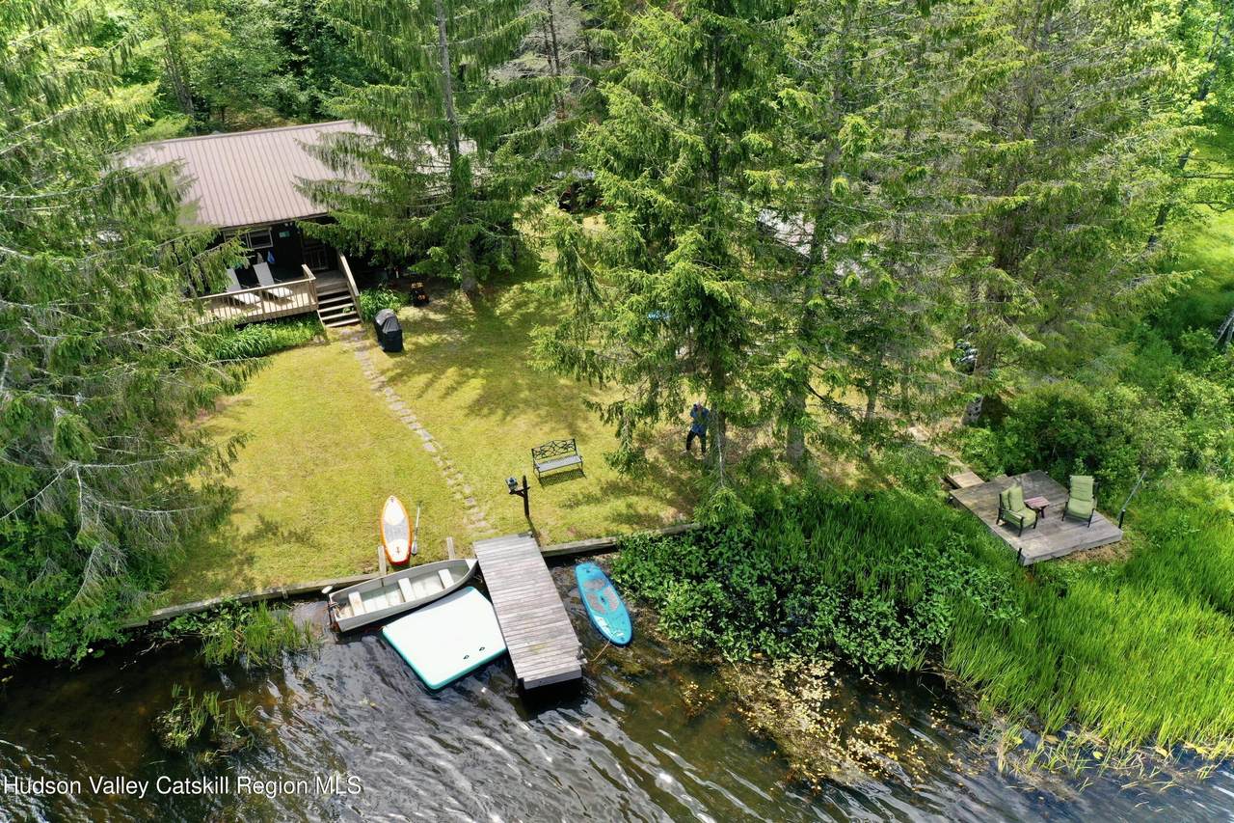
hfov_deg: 65.5
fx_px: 960
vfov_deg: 46.4
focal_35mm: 28
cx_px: 617
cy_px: 412
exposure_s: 1/320
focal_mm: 10.26
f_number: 5.6
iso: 100
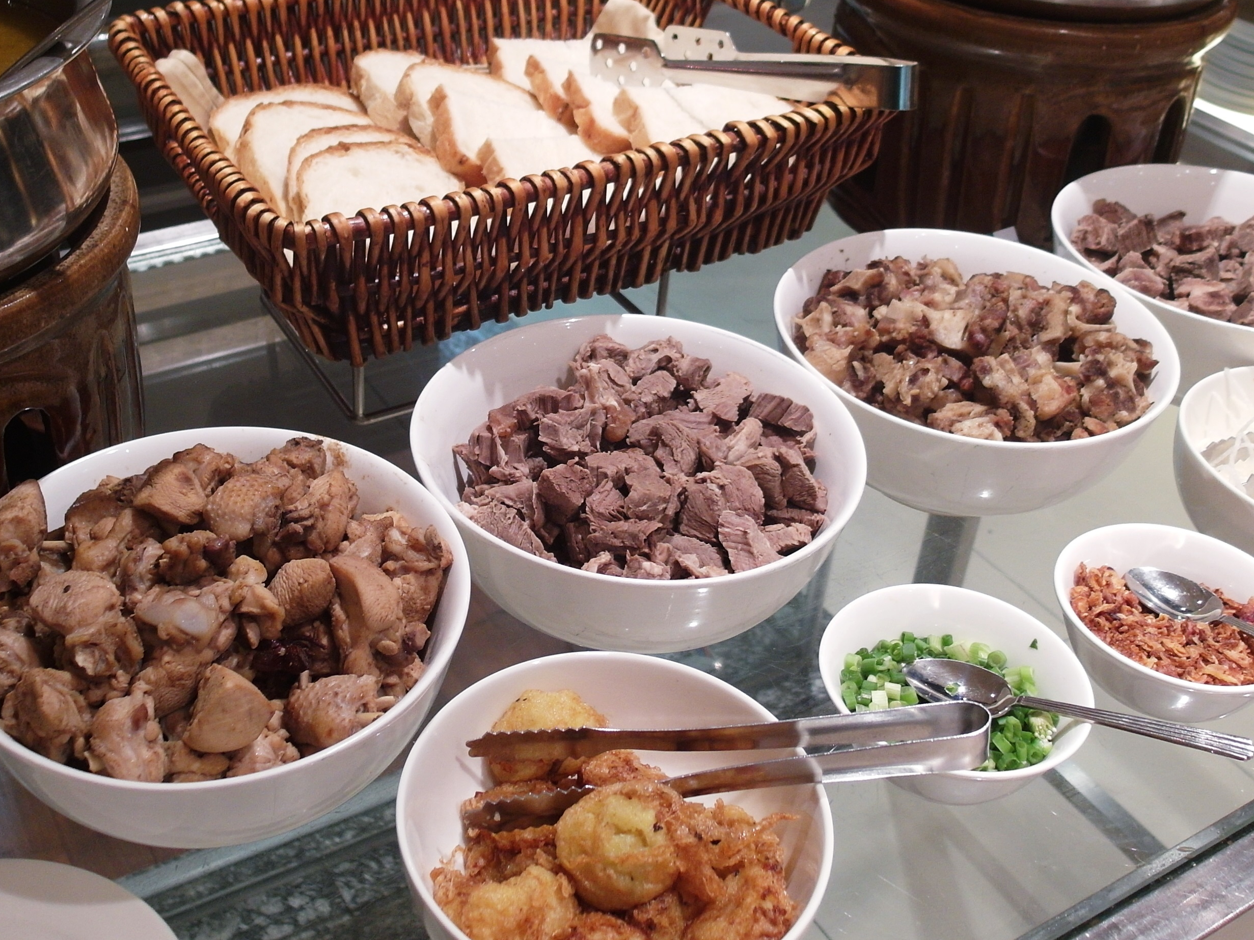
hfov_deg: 47.8
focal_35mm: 39
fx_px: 1413
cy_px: 379
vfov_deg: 36.7
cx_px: 550
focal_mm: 5.2
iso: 120
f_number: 2
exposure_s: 1/45
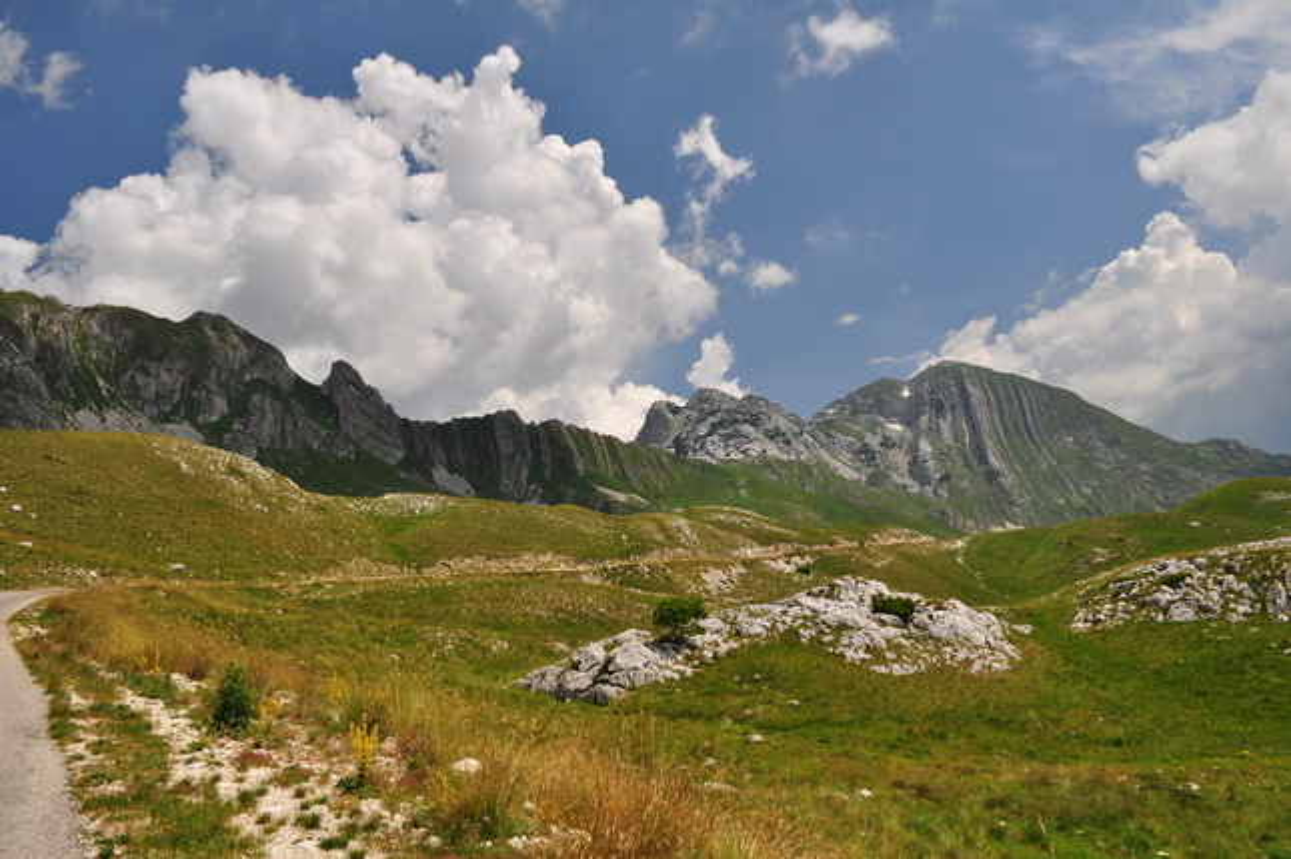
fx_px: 967
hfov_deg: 67.4
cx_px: 646
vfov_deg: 47.9
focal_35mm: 27
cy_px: 430
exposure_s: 1/200
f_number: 10
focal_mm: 18
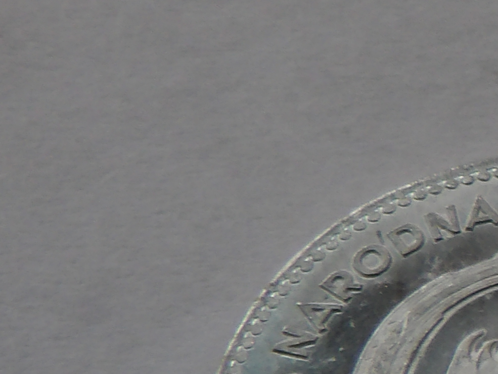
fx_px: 2517
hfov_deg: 9.8
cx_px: 1239
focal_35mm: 175
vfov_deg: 8.4
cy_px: 440
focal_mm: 6.2
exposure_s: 1/78
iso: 100
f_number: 4.5
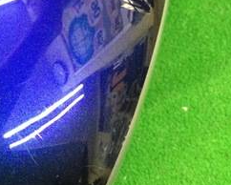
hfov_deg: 22.0
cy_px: 98
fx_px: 547
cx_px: -50
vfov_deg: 19.2
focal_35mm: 80
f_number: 2.4
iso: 200
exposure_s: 1/20
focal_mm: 3.3
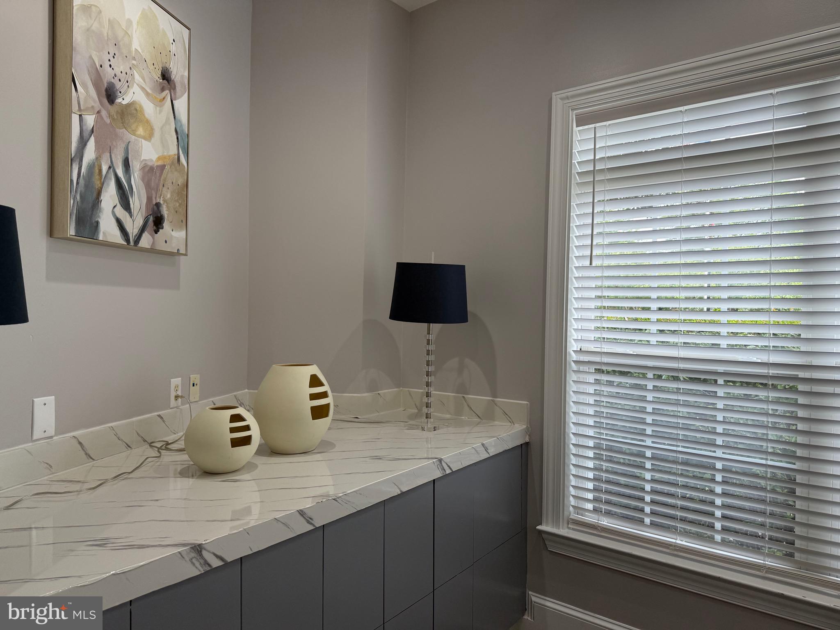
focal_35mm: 24
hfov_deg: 71.6
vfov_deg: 56.8
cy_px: 315
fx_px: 582
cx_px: 420
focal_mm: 6.76
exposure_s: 1/204
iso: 100
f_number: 1.78
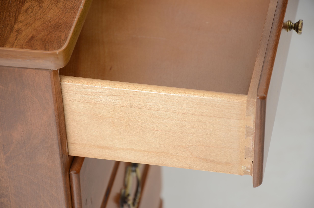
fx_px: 1371
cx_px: 157
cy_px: 104
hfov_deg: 13.1
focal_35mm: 158
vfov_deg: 8.7
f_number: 5.6
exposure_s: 1/60
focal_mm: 105
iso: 160
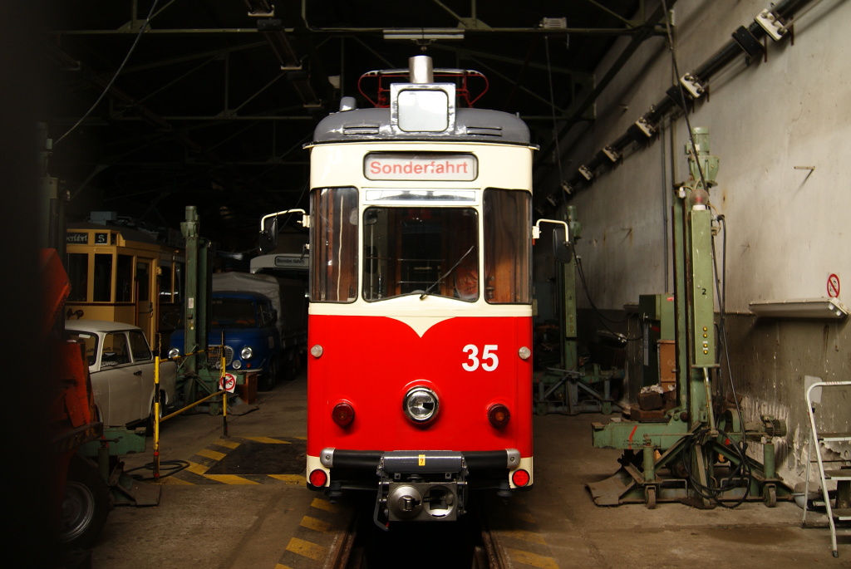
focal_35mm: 82
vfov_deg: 16.6
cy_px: 284
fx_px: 1952
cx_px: 426
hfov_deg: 24.6
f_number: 5.6
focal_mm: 55
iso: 200
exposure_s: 1/20
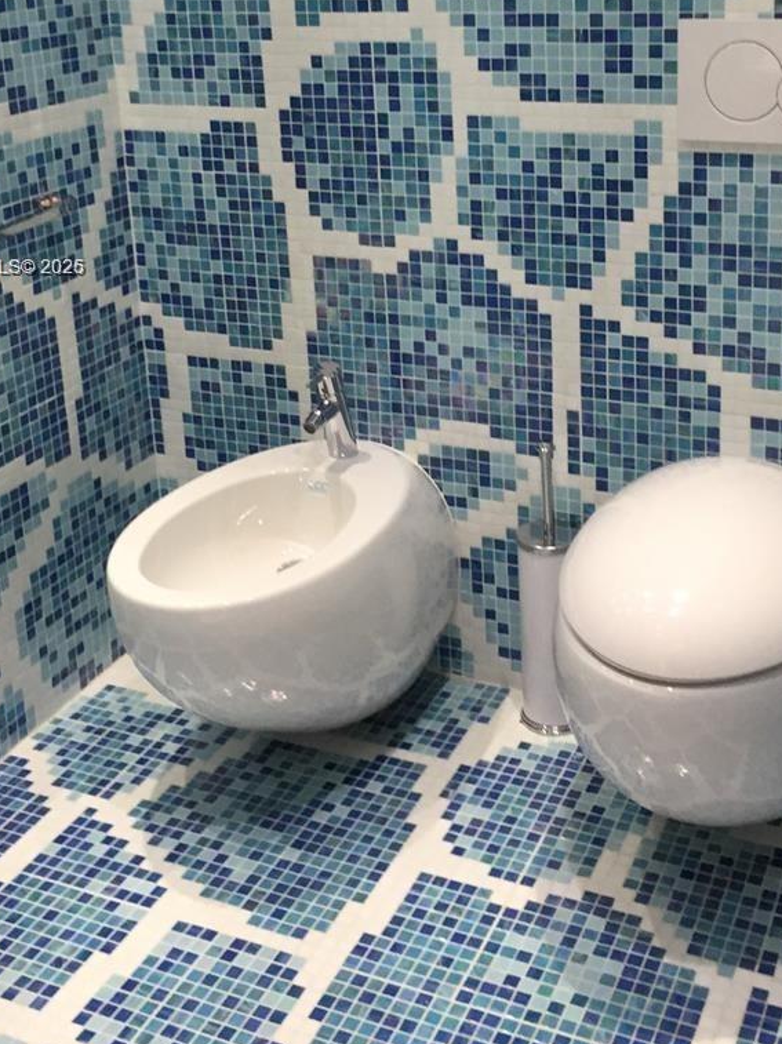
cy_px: 269
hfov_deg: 31.4
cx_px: 450
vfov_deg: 40.2
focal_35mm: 46
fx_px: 1387
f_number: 2.2
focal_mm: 4.15
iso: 100
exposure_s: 1/33
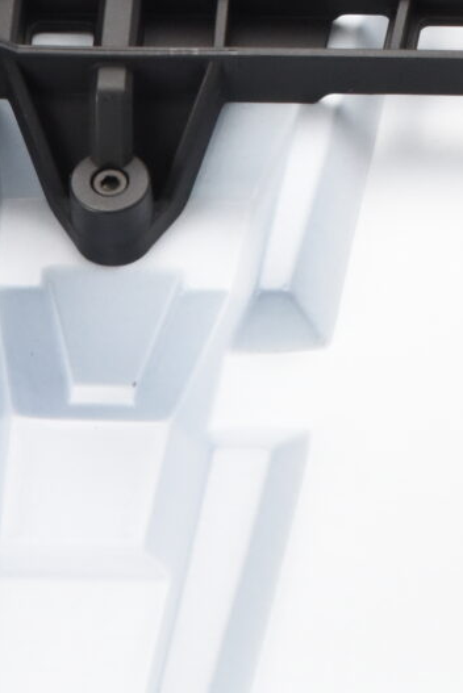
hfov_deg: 3.3
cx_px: 553
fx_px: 7956
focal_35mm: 413
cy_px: -643
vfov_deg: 4.9
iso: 2000
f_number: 10
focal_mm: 85
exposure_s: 1/100
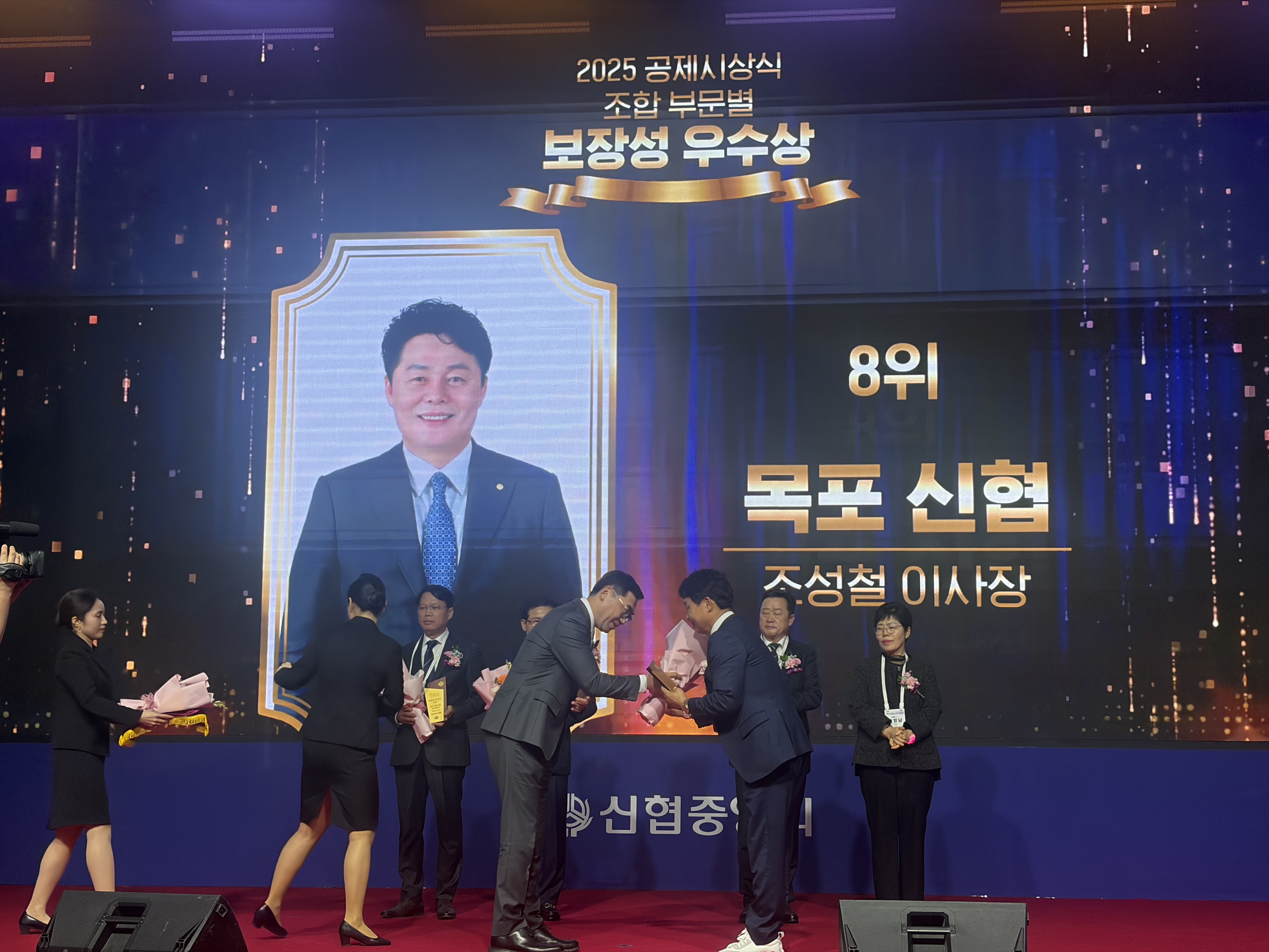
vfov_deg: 28.0
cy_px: 476
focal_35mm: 52
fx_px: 1906
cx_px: 634
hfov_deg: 36.8
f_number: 1.6
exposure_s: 1/182
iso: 80
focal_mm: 5.96
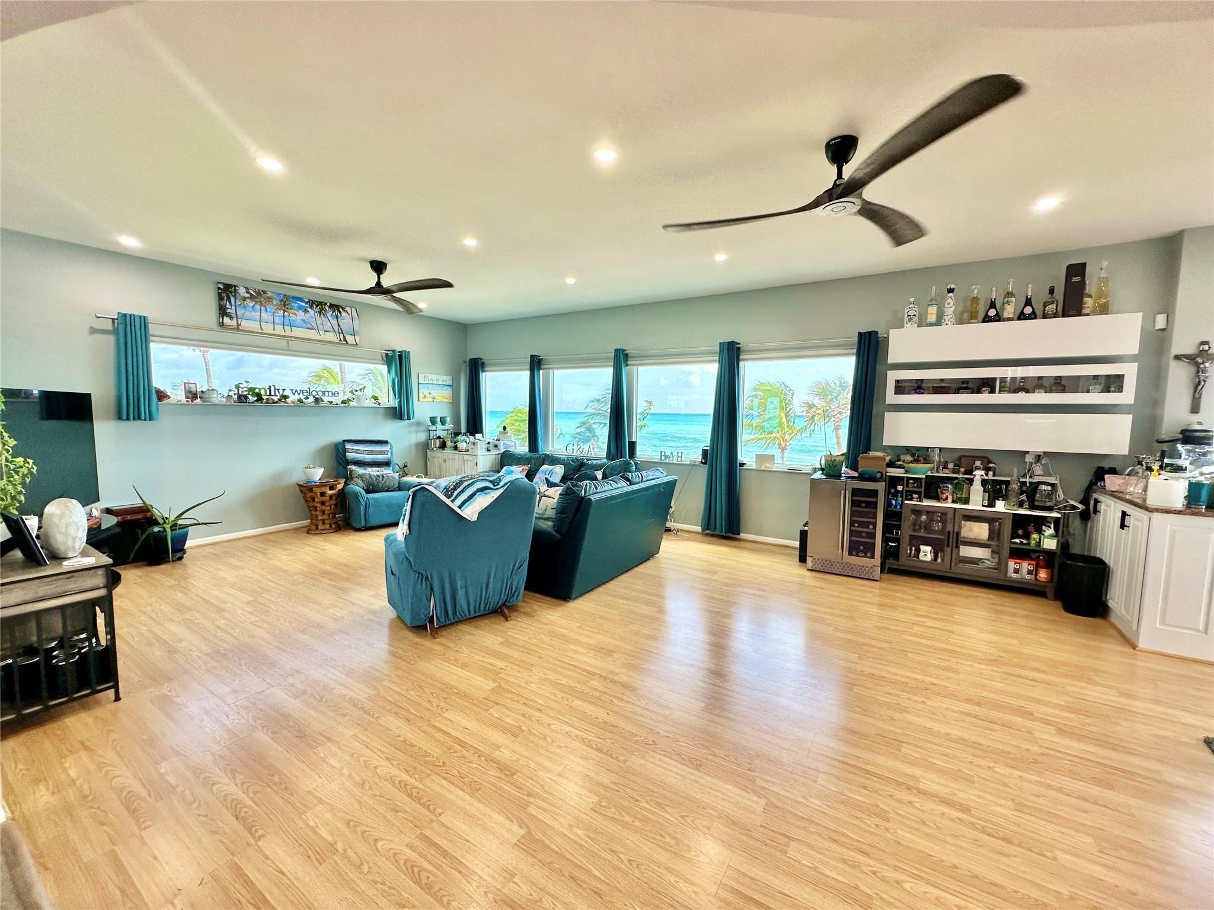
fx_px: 491
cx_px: 607
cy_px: 455
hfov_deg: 102.1
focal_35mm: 14
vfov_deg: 85.7
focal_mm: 2.22
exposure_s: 1/120
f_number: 2.2
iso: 80
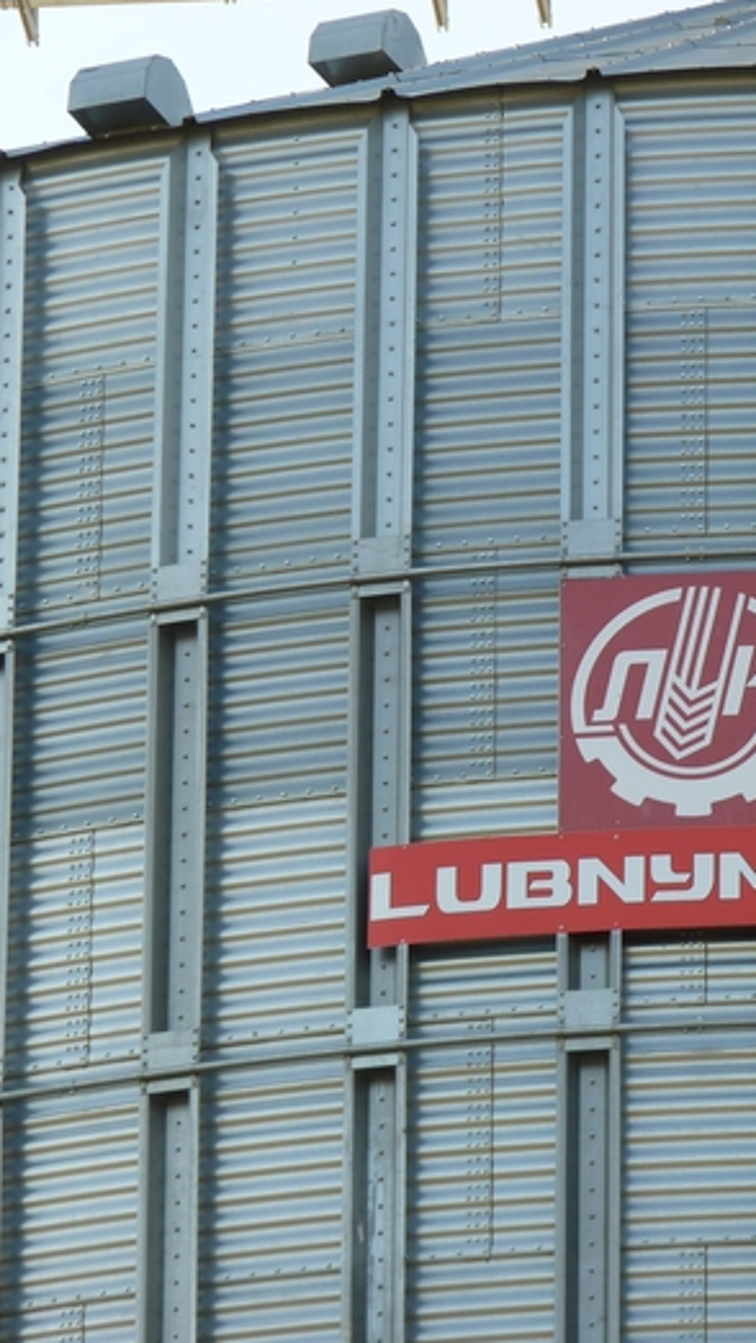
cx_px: 656
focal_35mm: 333
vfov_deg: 6.5
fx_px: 11856
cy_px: 673
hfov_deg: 3.7
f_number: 4
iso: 80
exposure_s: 1/125
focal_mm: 40.5
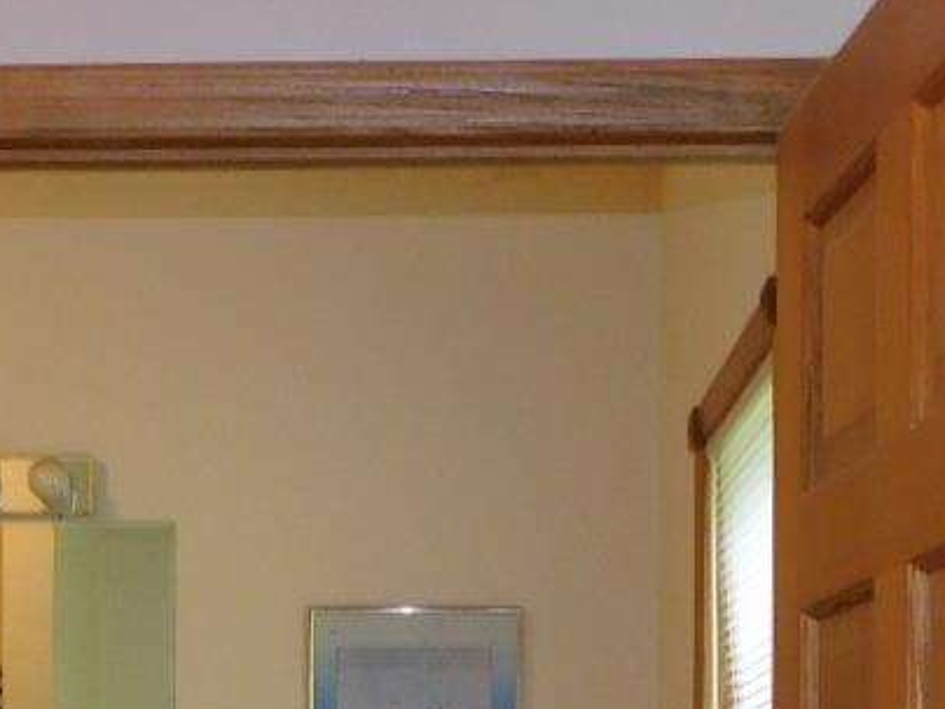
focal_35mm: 95
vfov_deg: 15.0
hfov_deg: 20.6
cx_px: 311
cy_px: 870
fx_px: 2593
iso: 200
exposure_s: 1/30
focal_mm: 4.3
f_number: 3.3
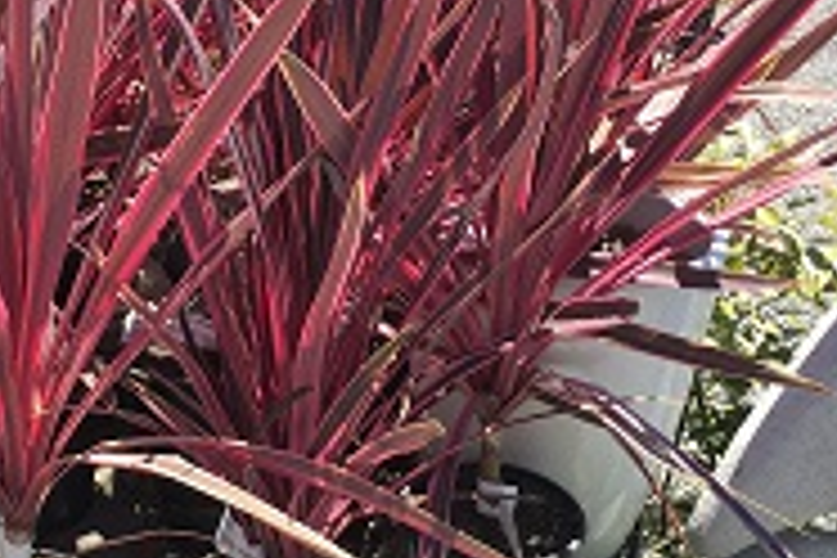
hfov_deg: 30.3
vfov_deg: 20.9
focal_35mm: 65
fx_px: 1511
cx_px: 176
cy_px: 297
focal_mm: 4.15
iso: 25
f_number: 2.2
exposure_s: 1/620
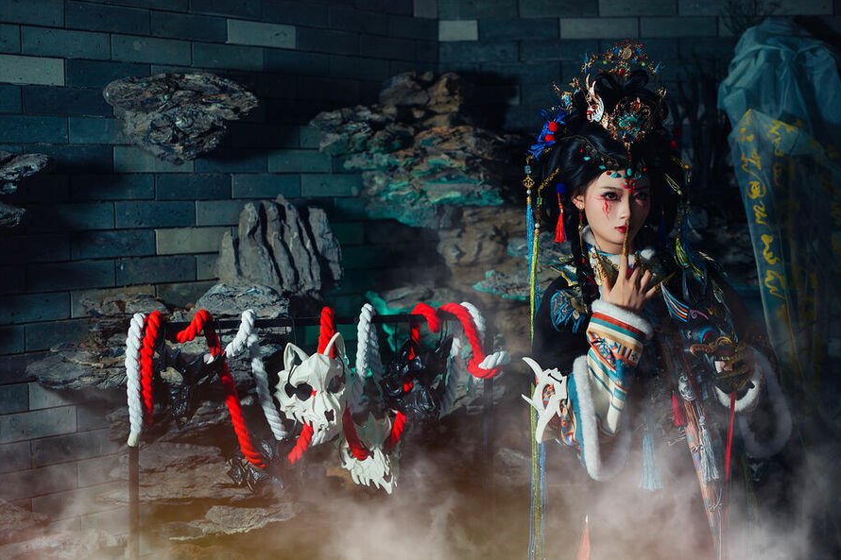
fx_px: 1378
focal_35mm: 59
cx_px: 448
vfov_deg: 23.0
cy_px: 254
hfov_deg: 33.9
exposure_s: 1/160
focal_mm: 50
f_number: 2
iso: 250
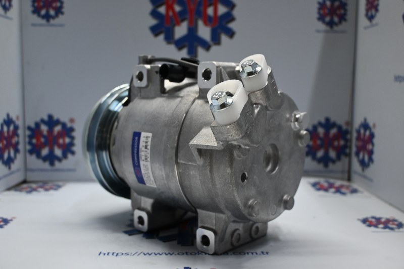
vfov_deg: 35.5
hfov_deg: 51.3
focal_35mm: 38
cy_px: 134
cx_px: 202
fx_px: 421
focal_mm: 25
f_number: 4.2
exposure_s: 1/125
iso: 800
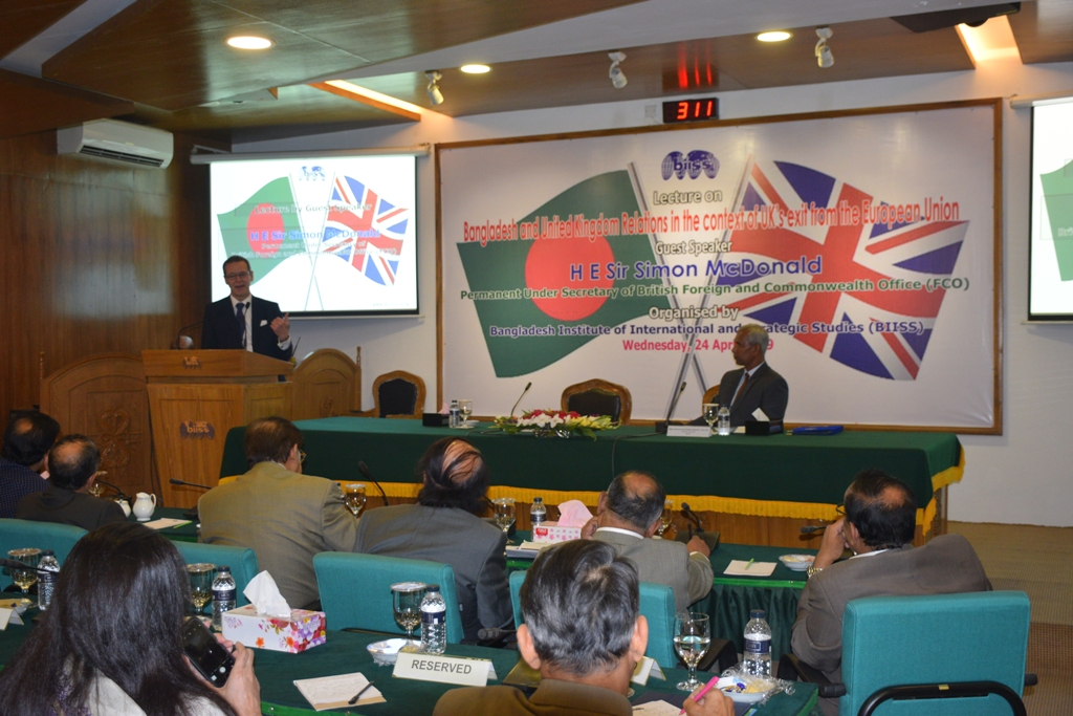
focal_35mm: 40
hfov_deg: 47.9
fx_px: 1207
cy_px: 358
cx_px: 536
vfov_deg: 33.0
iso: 800
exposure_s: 1/80
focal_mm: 27
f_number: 4.5
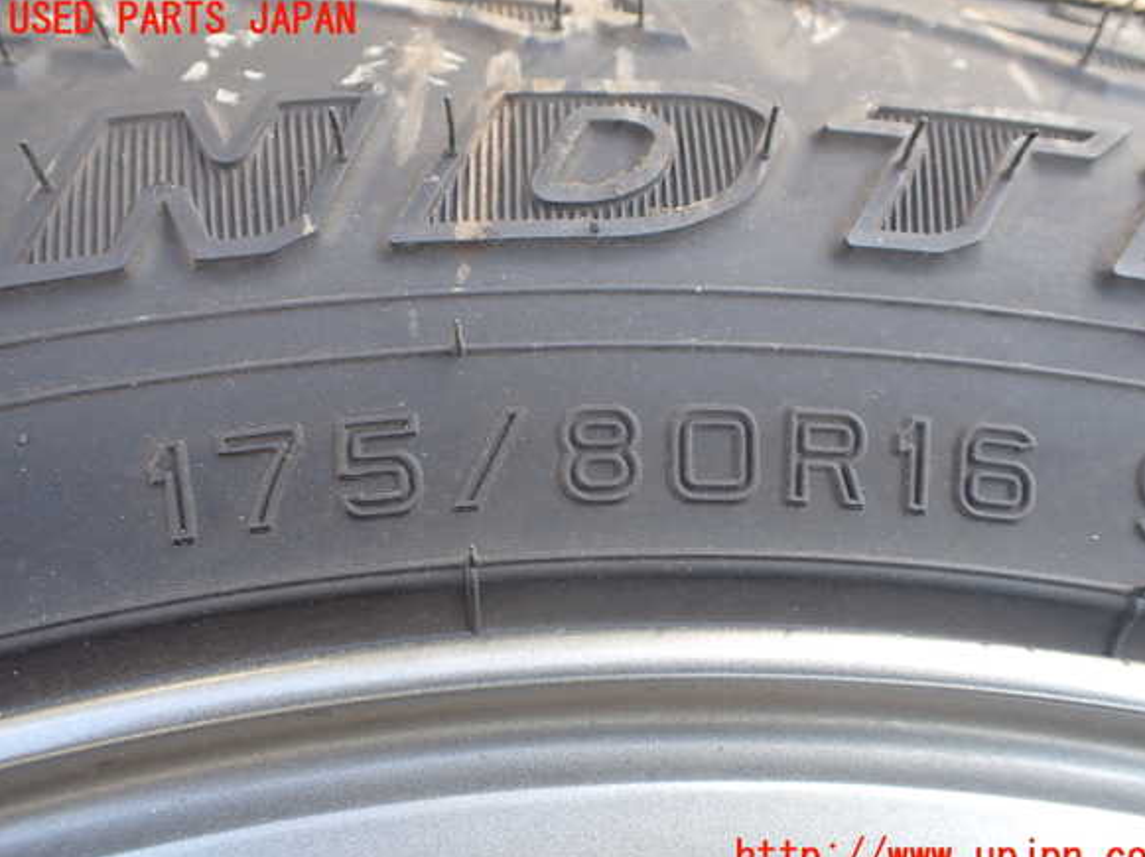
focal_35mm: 31
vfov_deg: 45.4
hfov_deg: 58.4
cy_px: 439
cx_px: 589
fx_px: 1025
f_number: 2.3
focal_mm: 5.4
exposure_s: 1/125
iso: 160
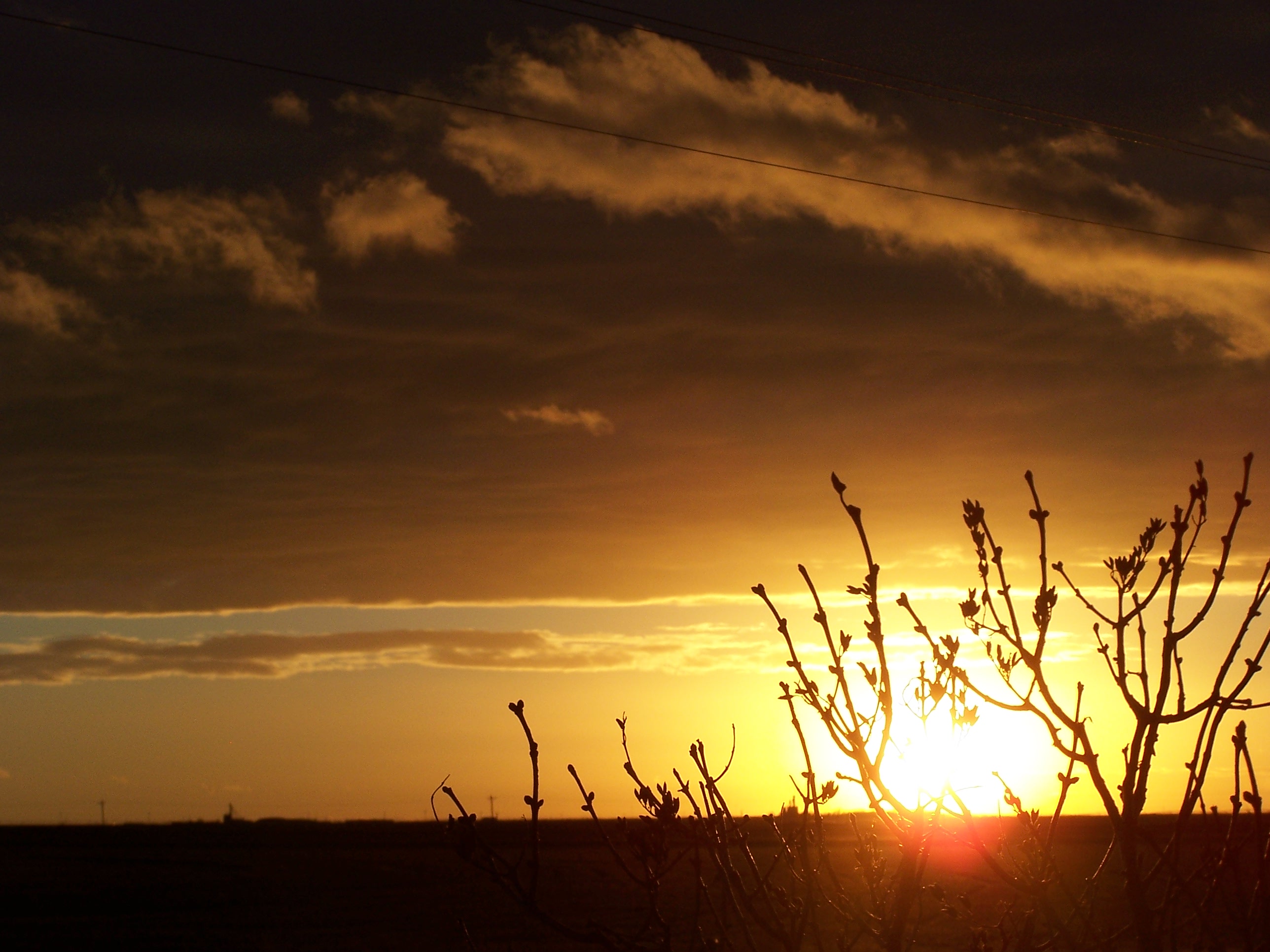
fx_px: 3852
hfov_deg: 18.7
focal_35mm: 105
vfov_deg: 14.1
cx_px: 635
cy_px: 476
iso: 80
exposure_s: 1/1000
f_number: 4.5
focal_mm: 17.5
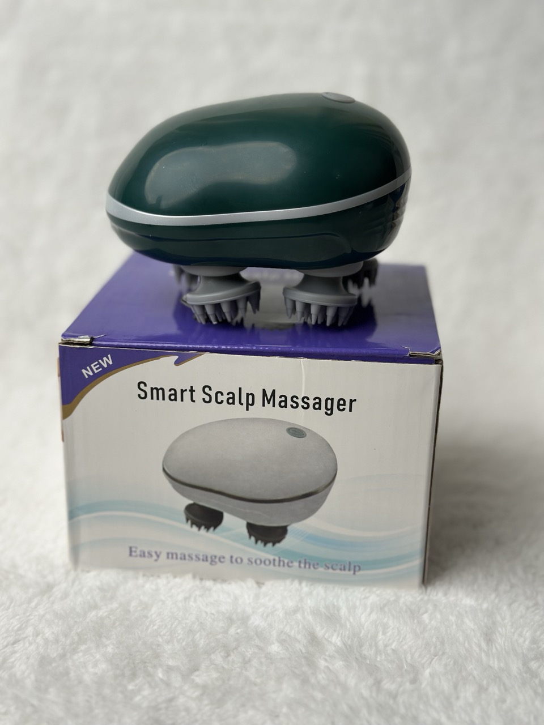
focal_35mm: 48
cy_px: 362
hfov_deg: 30.3
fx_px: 1006
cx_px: 272
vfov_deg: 39.7
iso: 80
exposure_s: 1/344
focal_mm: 6.86
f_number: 1.78
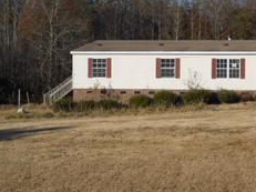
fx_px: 488
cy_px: 61
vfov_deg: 22.1
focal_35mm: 66
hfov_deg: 29.0
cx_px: 190
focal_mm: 7.8
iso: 80
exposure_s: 1/800
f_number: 4.5
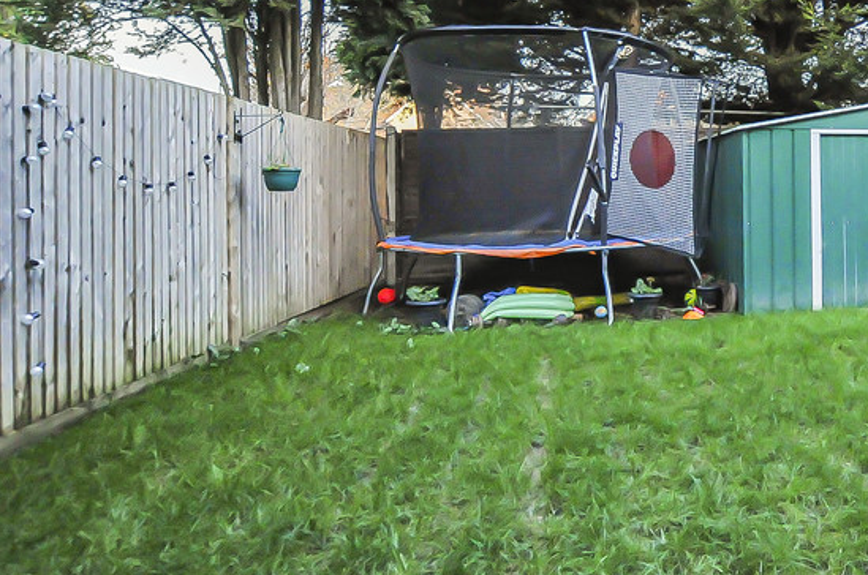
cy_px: 177
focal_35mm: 28
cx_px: 772
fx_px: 674
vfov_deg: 45.3
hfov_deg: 57.0
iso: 2200
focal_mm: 10
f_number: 5.6
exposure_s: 1/250
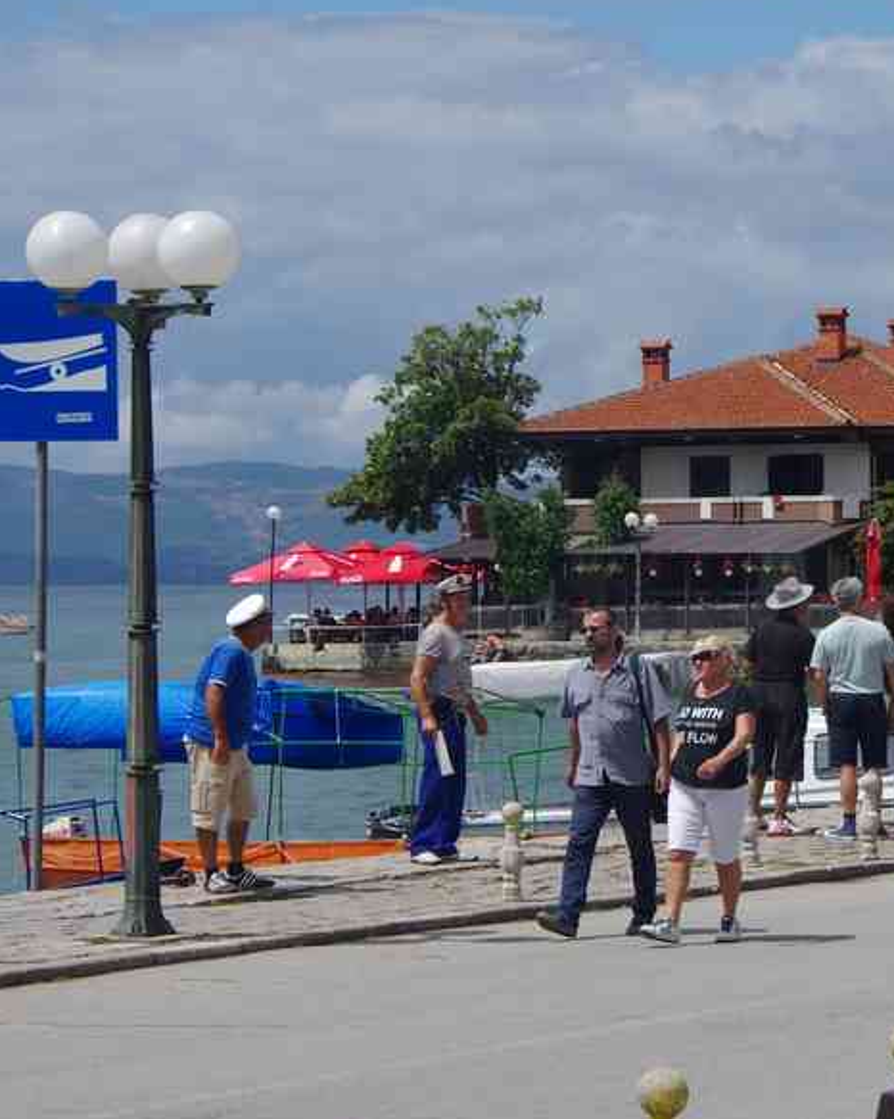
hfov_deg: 11.0
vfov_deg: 13.8
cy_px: 497
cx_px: 770
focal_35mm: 140
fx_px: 4633
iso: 200
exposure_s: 1/200
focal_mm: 57.5
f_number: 11
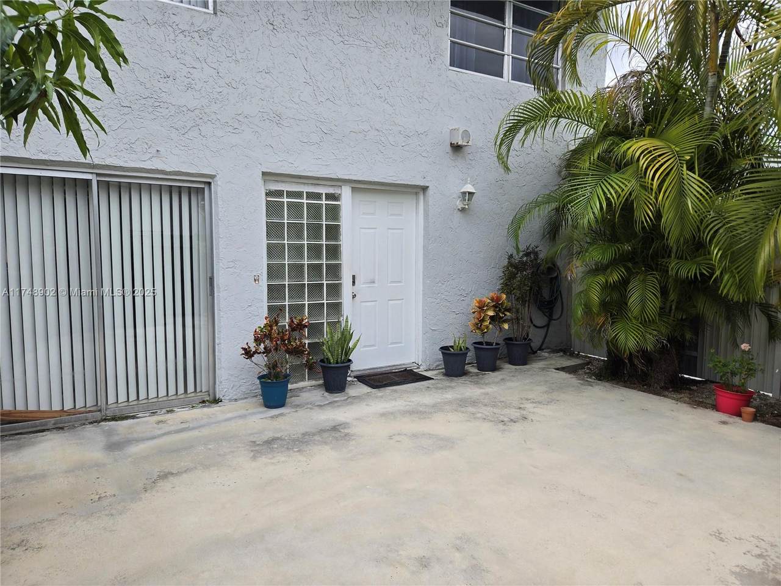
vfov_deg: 58.9
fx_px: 519
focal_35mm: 23
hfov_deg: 73.9
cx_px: 390
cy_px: 293
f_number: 1.8
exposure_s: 1/332
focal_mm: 5.4
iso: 25
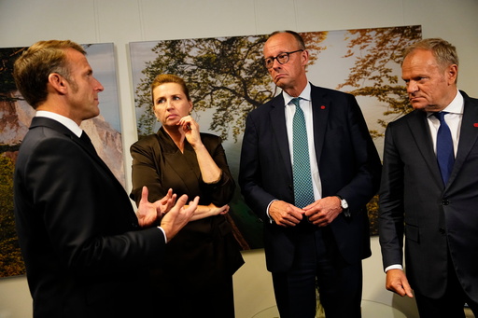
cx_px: 239
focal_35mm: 37
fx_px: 491
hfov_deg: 51.9
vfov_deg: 35.9
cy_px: 159
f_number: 2.8
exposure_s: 1/125
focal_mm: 37
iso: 4000
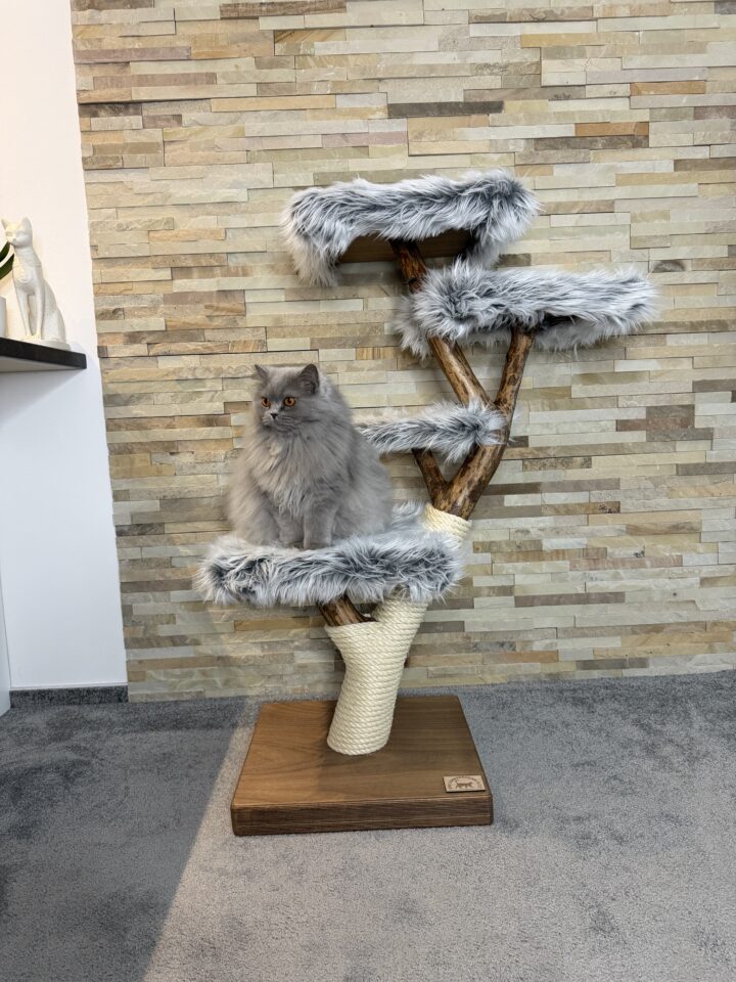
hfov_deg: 56.8
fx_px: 680
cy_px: 491
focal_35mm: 24
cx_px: 368
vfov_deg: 71.6
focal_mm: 6.76
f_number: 1.78
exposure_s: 1/60
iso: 250
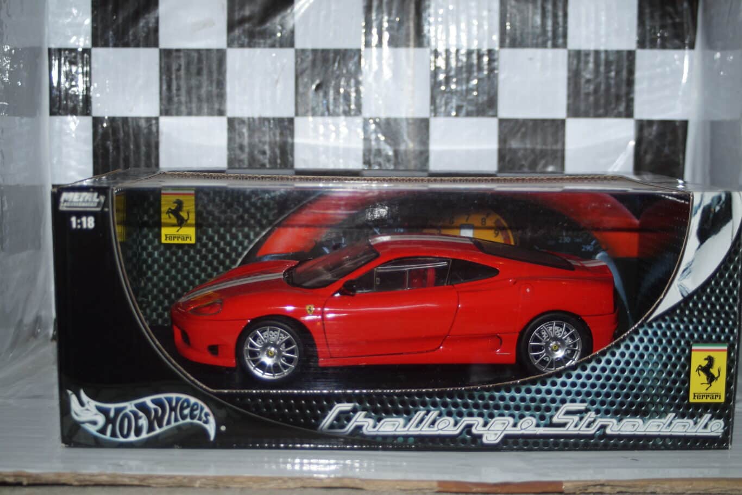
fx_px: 928
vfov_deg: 29.9
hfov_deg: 43.6
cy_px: 248
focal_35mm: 45
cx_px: 371
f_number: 4
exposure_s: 1/60
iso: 160
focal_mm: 30
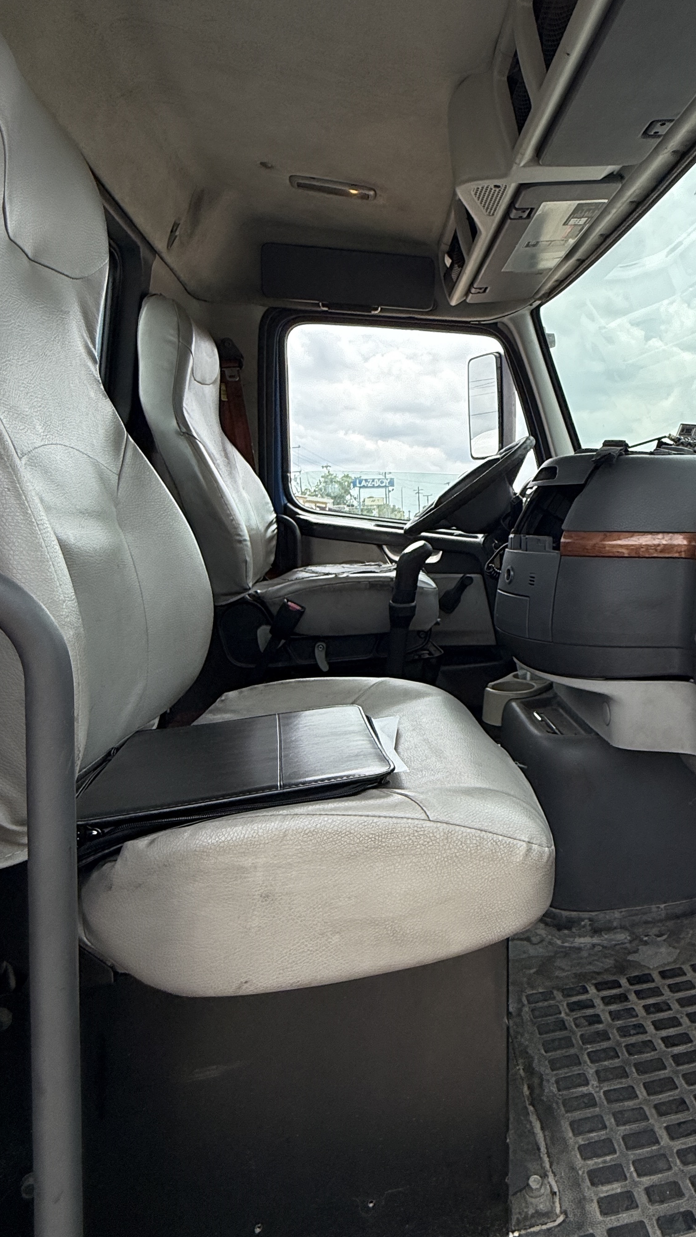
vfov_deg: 78.3
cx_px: 547
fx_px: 755
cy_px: 537
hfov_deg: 47.1
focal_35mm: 23
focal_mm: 2.22
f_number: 2.2
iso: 50
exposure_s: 1/1961
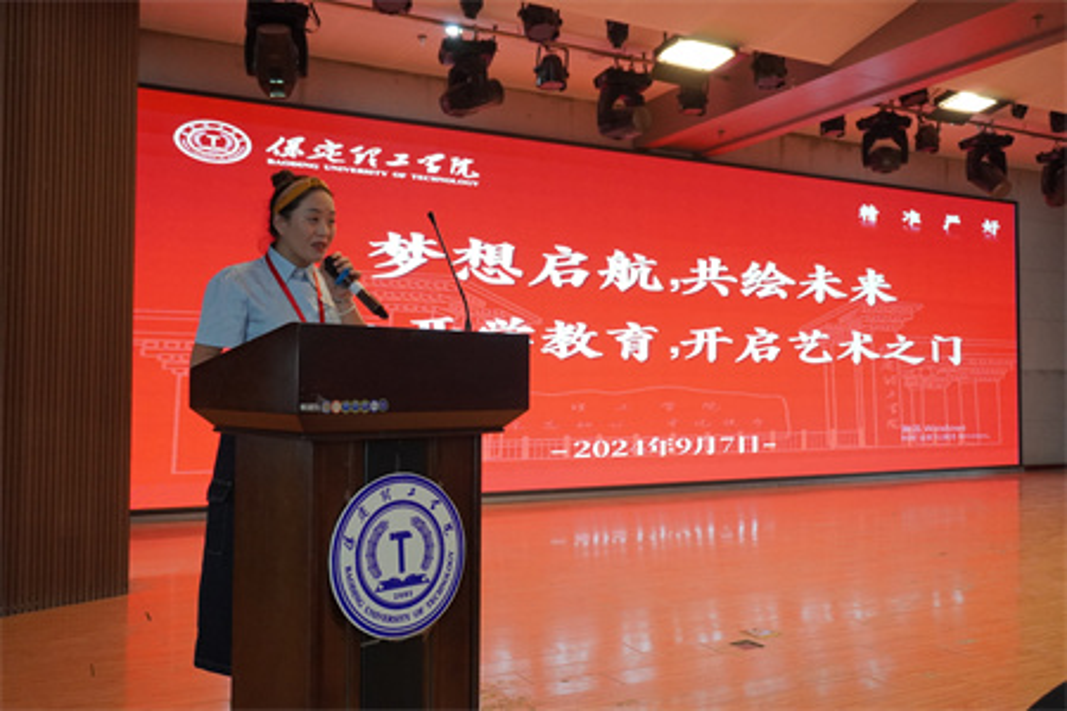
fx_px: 934
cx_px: 534
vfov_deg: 41.7
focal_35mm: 32
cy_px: 356
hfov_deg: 59.5
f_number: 4
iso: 2000
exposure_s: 1/160
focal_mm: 21
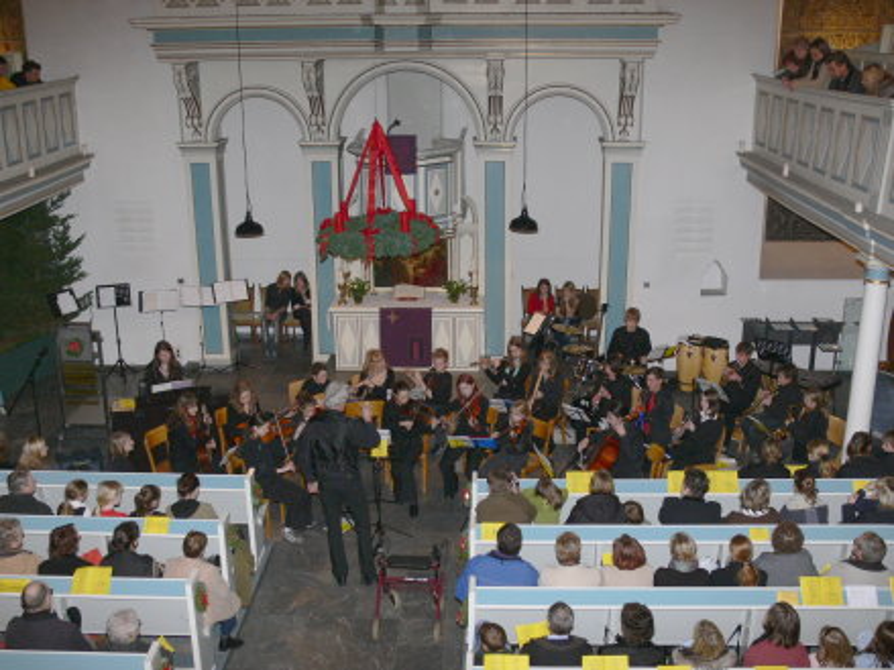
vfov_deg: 35.9
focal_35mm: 40
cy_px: 335
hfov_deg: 46.8
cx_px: 447
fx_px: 1033
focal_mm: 8.4
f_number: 4
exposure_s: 1/30
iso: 100
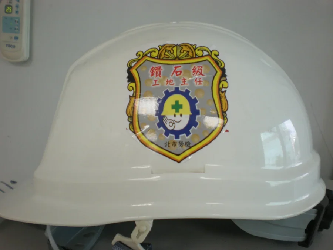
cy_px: 125
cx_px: 166
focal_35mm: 38
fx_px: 366
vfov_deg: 37.7
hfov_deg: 49.0
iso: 200
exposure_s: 1/22.1
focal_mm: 6.3
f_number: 3.1
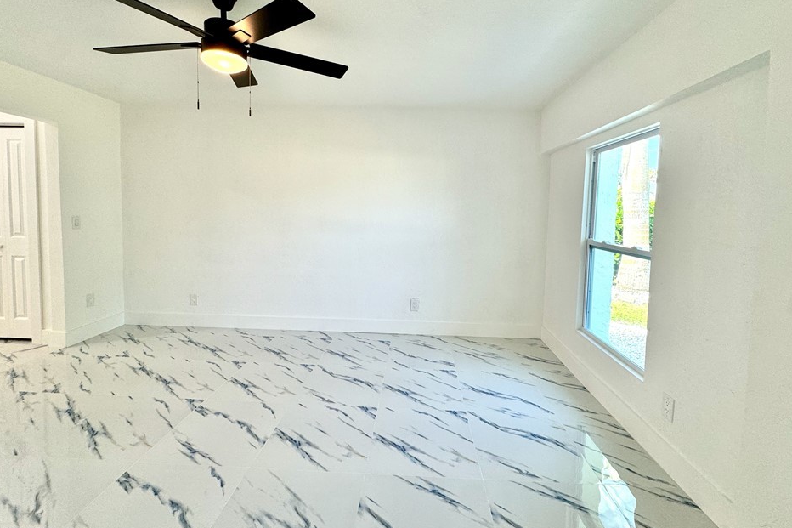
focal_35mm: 16
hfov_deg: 96.7
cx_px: 405
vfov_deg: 73.4
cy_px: 228
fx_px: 352
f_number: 2.2
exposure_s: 1/120
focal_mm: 2.22
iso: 100
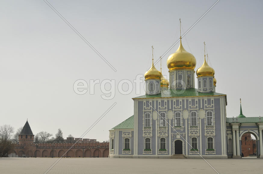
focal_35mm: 51
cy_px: 87
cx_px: 132
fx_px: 372
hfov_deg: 38.9
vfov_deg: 26.4
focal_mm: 34
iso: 250
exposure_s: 1/500
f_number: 8
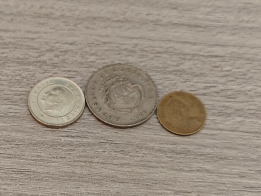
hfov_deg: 26.0
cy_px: 98
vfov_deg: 19.6
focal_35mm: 75
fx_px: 565
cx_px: 130
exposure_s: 1/33.4
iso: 640
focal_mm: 8.7
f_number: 1.9
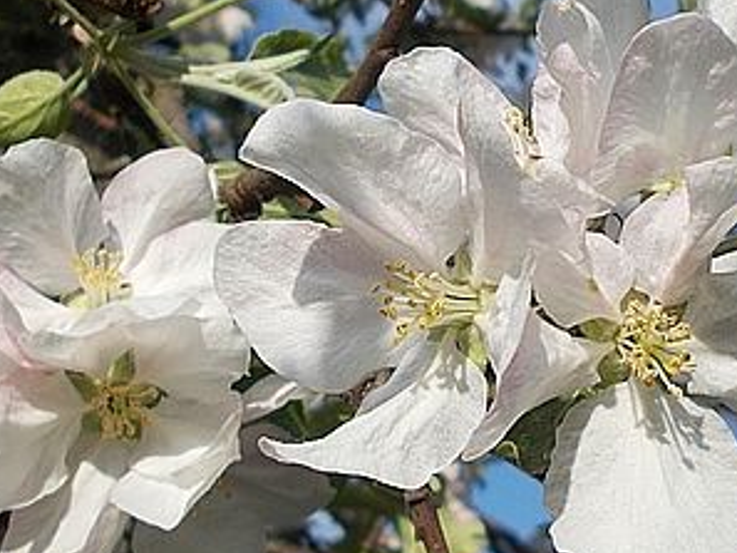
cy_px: 218
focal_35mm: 70
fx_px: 1491
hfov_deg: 27.6
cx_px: 496
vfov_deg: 21.0
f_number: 8
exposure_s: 1/200
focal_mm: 4.6
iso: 80
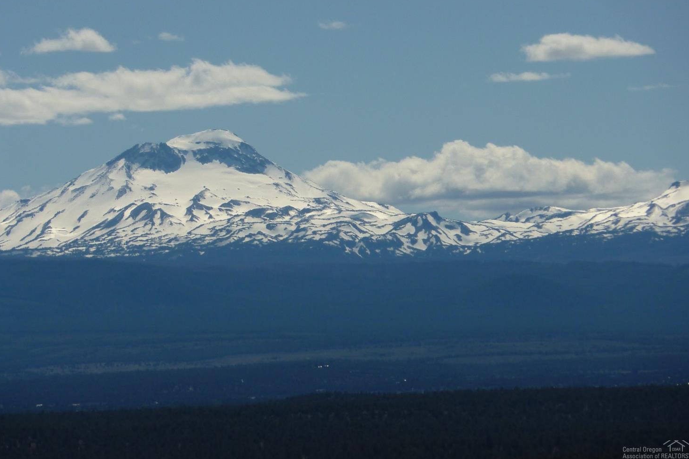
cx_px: 342
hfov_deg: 7.5
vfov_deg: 5.0
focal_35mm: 276
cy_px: 206
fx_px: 5281
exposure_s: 1/1000
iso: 80
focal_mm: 42.6
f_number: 6.3
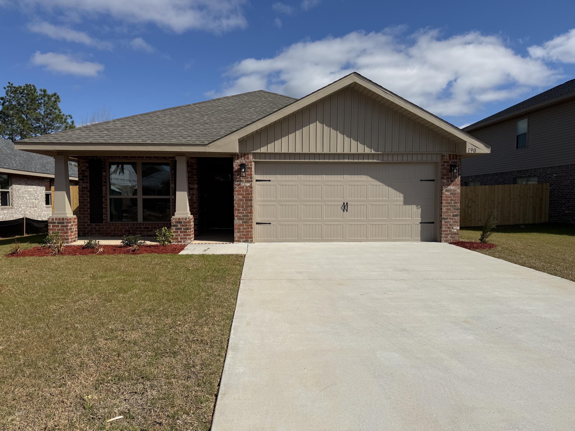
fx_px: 399
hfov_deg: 71.6
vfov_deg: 56.8
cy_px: 216
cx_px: 288
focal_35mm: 24
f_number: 1.78
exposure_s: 1/9091
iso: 80
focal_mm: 6.76
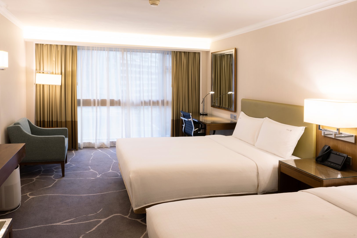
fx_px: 238
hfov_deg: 73.3
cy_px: 119
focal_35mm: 24
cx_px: 151
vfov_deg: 53.1
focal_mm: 19
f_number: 16
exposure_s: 3.2
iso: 100
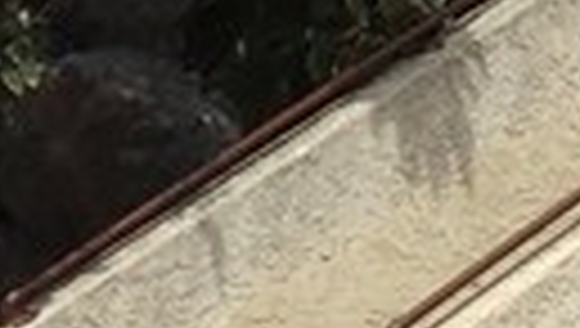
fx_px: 3850
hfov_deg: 7.4
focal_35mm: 250
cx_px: 1870
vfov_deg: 4.9
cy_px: 130
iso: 32
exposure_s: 1/2083
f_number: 2.2
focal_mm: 4.15
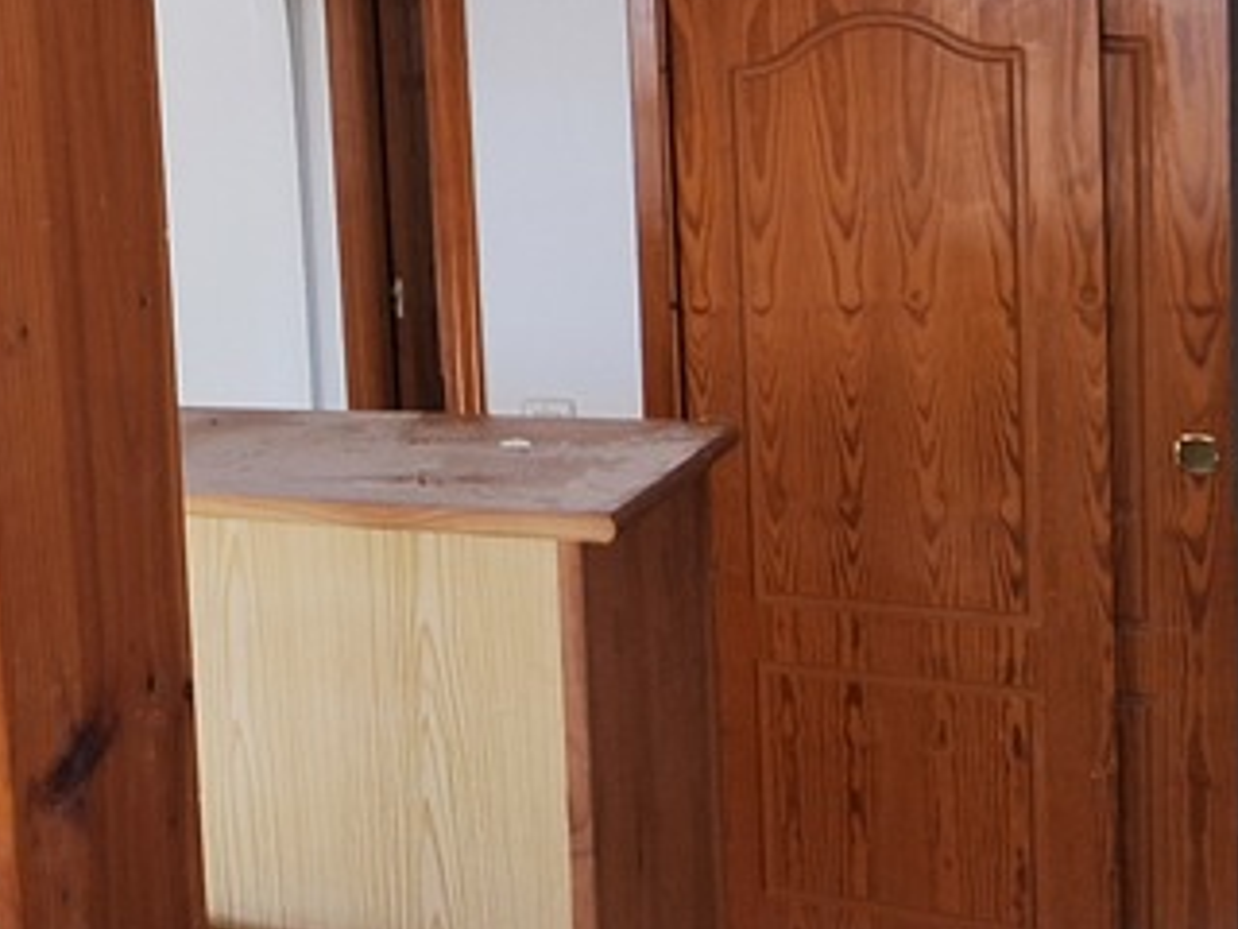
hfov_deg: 34.2
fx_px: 1860
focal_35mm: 52
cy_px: 225
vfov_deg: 27.6
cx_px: 62
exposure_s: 1/100
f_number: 2.2
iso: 50
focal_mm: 1.74
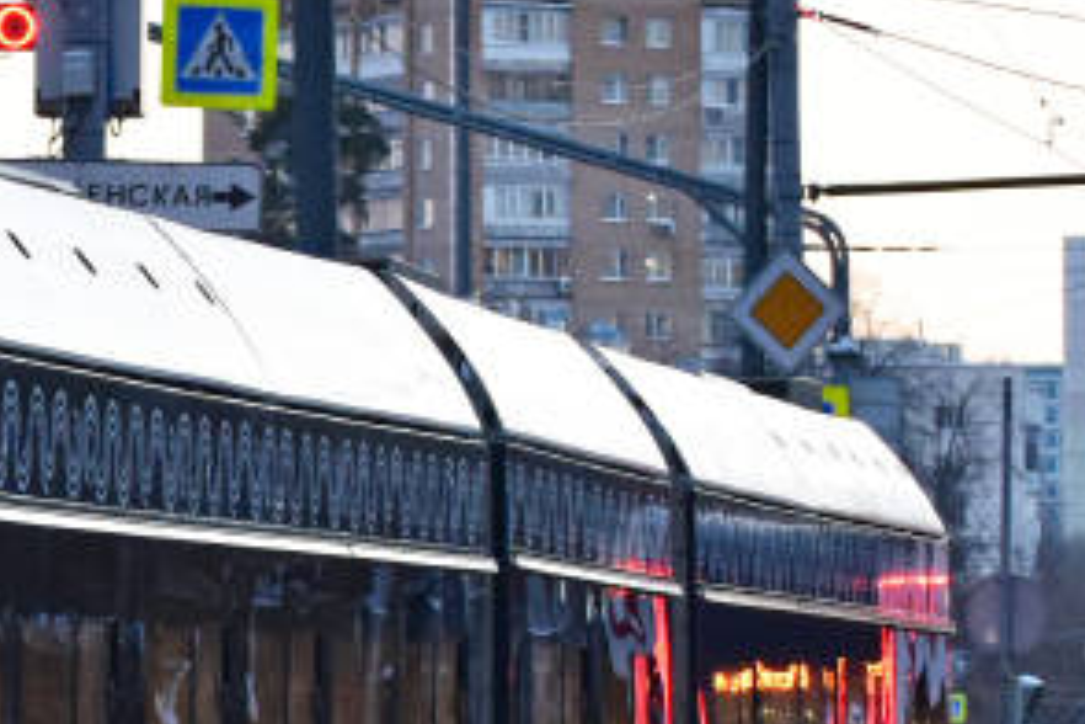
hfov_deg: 5.6
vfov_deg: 3.8
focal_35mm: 365
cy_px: 589
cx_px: -55
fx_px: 11006
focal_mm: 55
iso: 1000
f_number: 5.6
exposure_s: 1/160
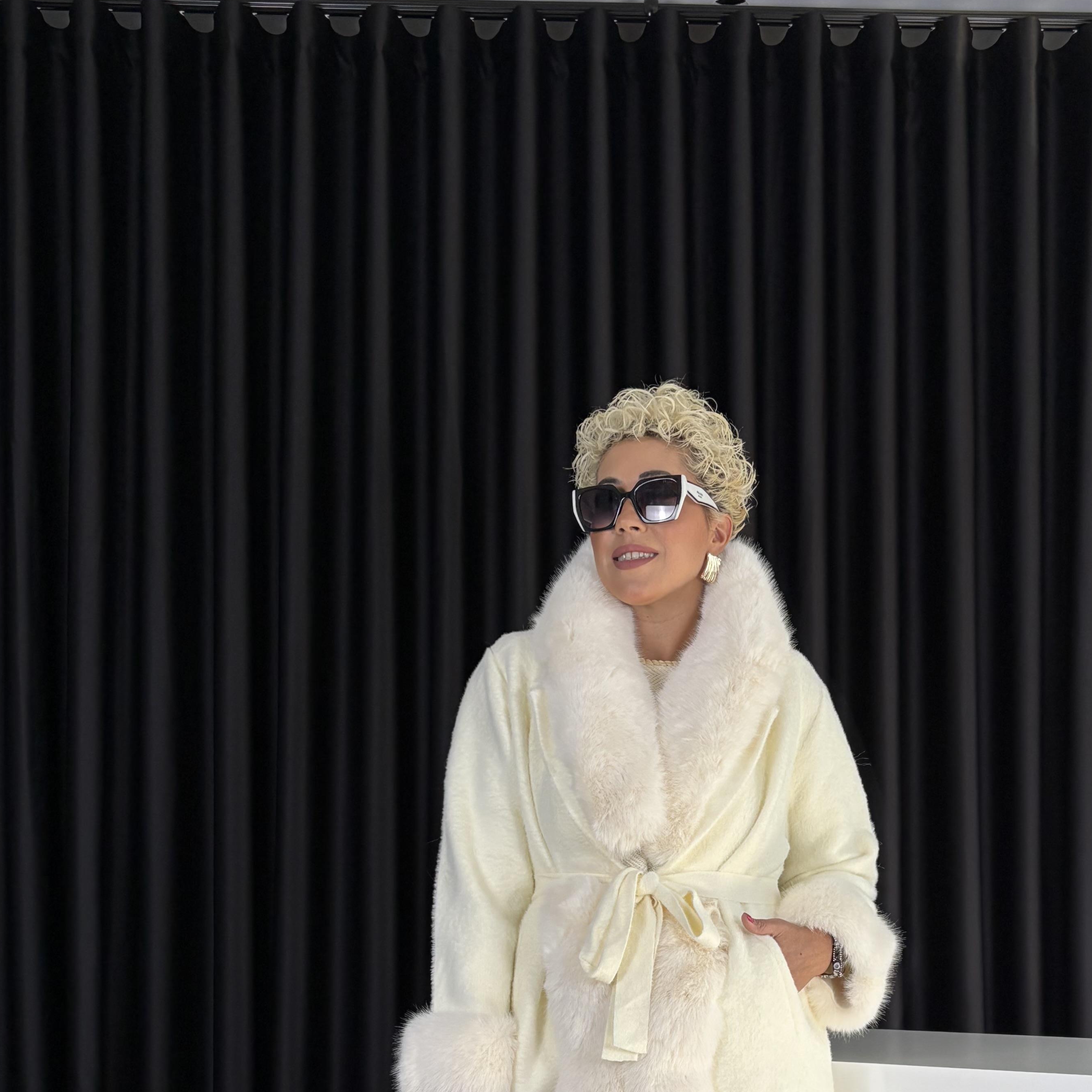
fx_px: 1749
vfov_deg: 33.6
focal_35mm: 49
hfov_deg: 34.5
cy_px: 878
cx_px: 673
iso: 125
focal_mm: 5.96
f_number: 1.6
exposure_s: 1/118
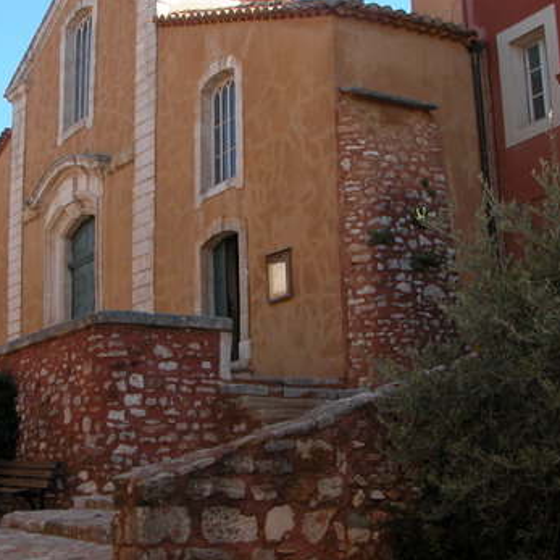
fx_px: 1043
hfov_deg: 29.9
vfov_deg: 30.0
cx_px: 197
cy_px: 281
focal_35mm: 57
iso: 100
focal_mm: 8.9
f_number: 5
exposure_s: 1/196
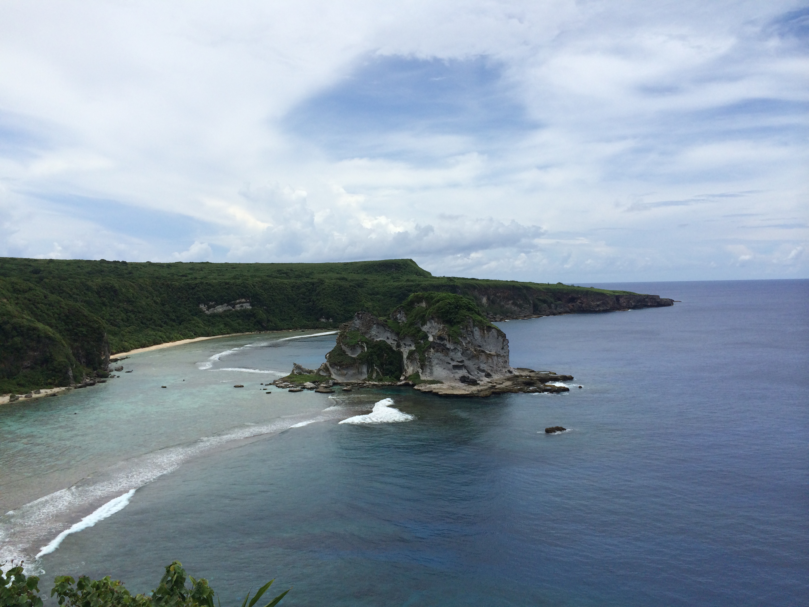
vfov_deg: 46.8
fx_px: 701
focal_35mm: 30
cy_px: 304
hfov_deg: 60.0
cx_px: 404
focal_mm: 4.12
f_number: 2.2
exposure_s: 1/4115
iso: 40
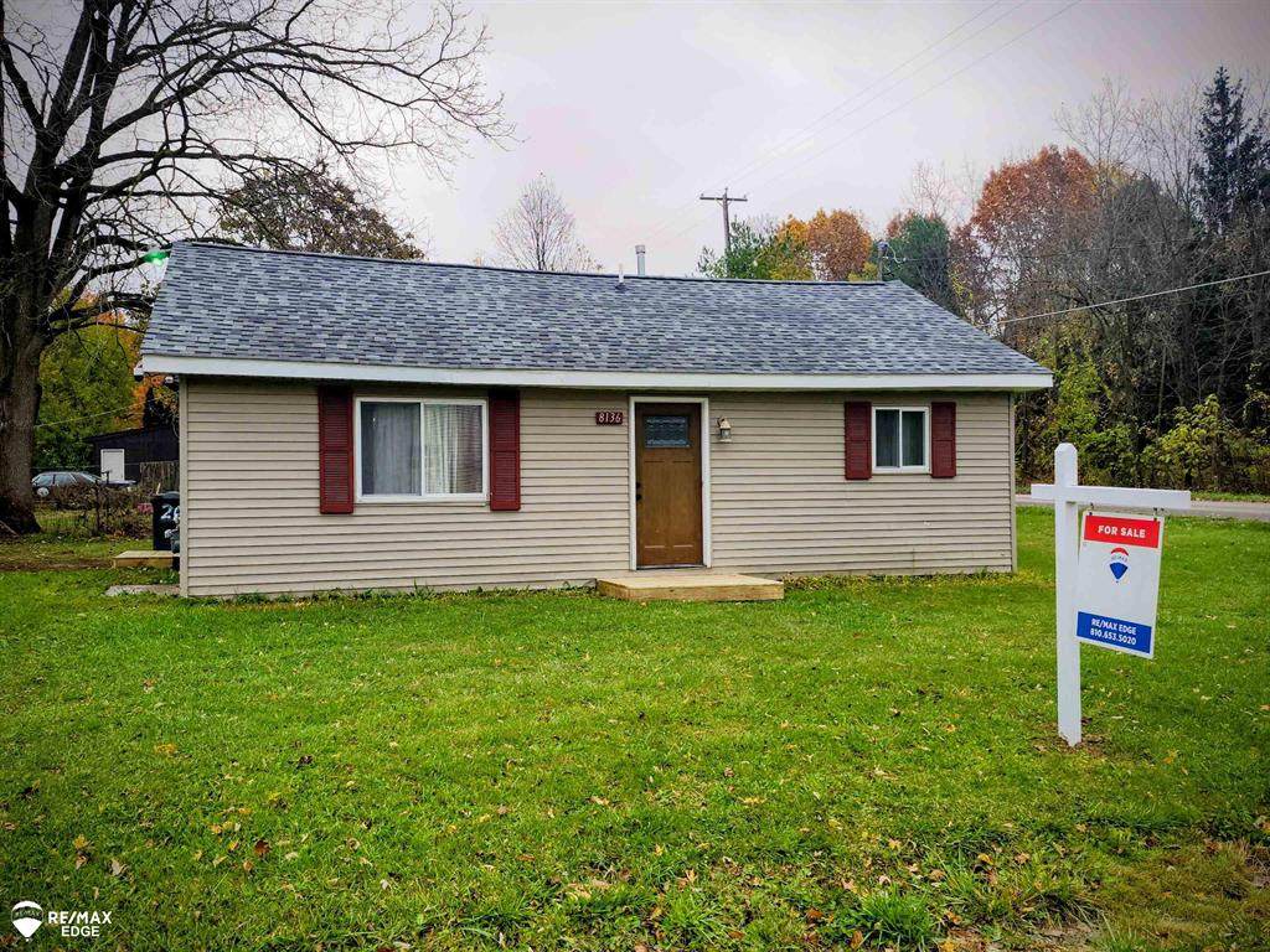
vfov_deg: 58.9
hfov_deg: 73.9
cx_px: 635
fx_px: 844
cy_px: 476
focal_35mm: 23
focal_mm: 5.54
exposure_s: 1/307
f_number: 1.8
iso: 25
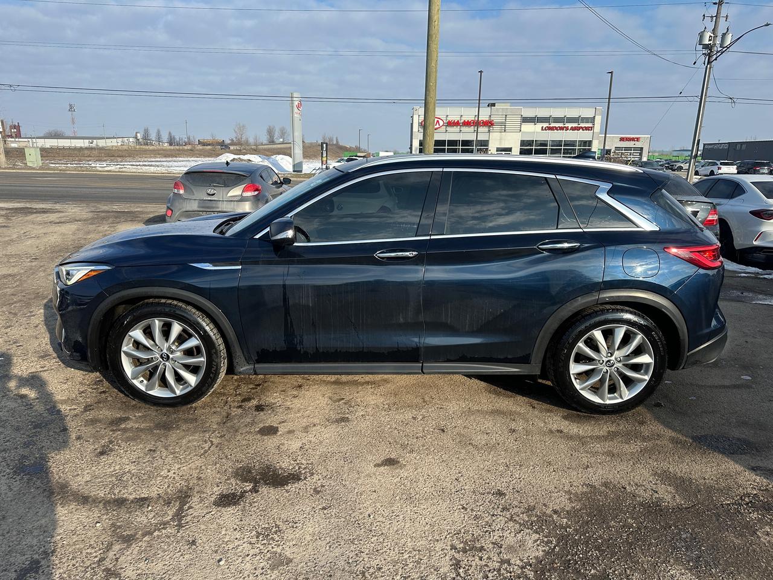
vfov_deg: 56.8
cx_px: 386
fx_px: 536
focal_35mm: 24
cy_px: 290
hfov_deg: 71.6
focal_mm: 6.86
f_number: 1.78
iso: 80
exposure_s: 1/3247
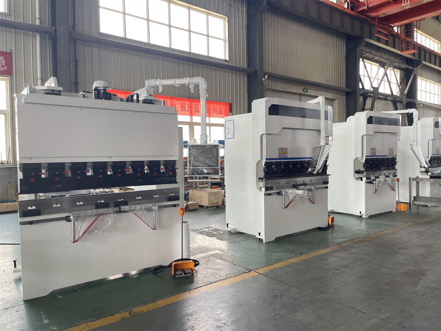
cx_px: 220
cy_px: 166
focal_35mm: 25
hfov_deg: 69.4
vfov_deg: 54.9
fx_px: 318
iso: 100
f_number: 1.6
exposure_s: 1/121
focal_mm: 5.1
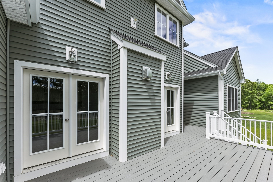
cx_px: 144
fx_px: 114
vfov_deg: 77.2
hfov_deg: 100.3
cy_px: 97
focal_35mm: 15
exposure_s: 1/400
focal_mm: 14
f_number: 7.1
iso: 160
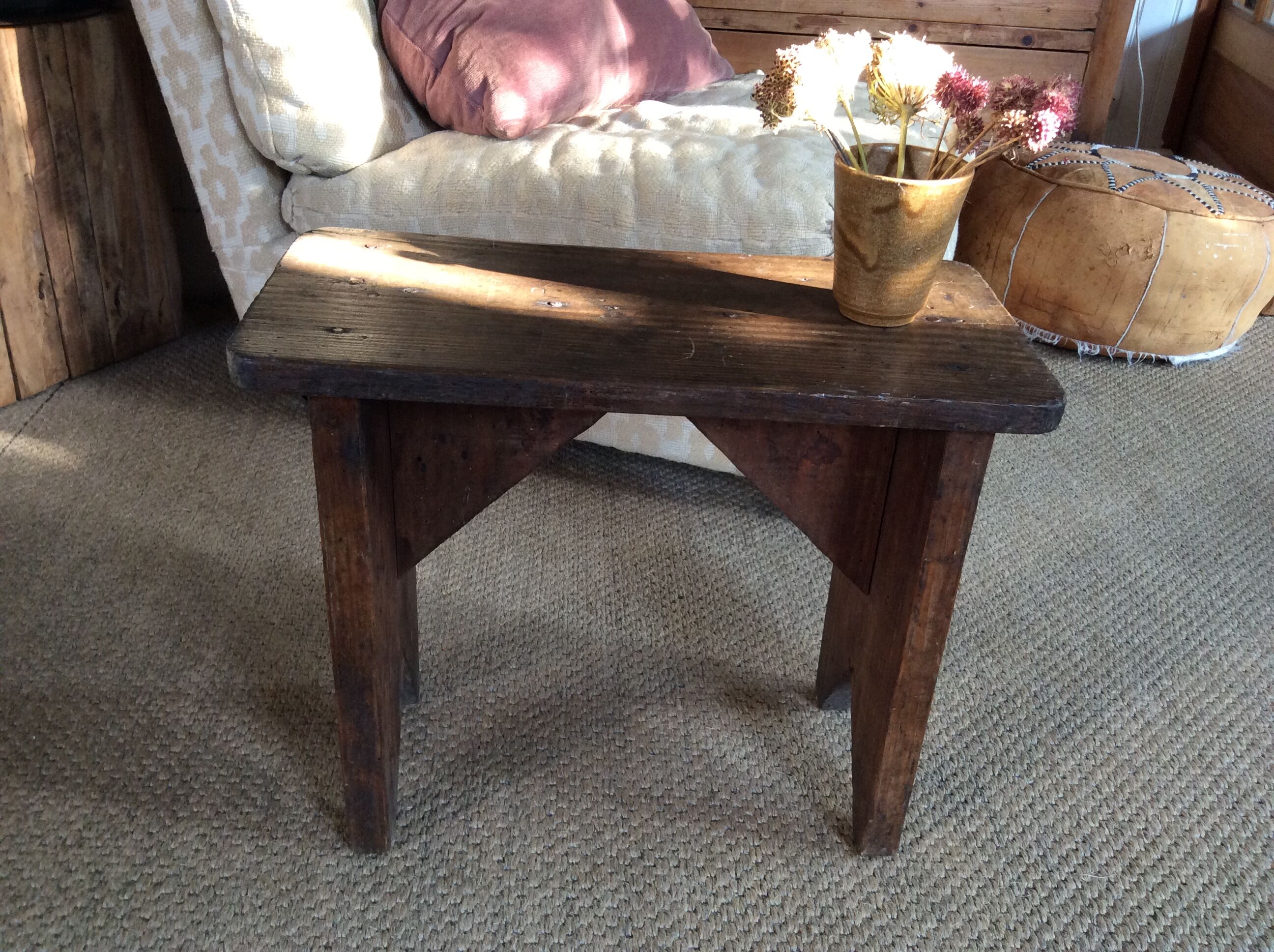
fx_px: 1176
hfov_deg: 56.9
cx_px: 637
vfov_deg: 44.1
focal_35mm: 32
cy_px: 476
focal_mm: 3.3
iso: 100
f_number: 2.4
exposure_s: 1/25
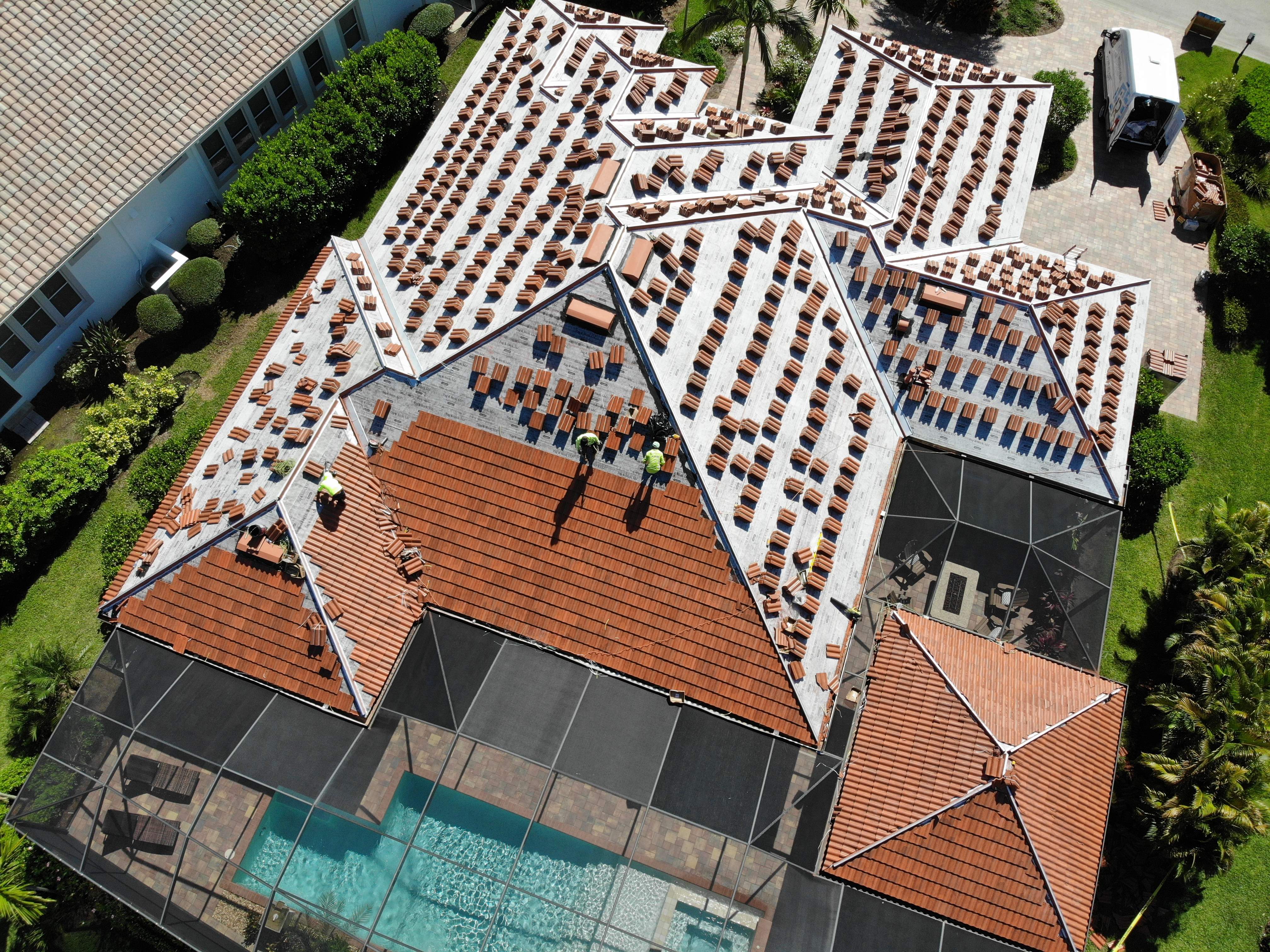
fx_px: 880
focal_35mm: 24
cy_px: 476
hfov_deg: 71.6
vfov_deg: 56.8
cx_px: 635
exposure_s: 1/954
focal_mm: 4.5
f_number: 2.8
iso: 100
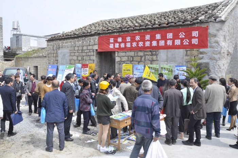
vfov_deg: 47.8
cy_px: 79
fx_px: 178
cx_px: 119
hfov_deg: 67.5
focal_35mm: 27
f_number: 22
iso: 200
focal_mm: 18
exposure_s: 1/40
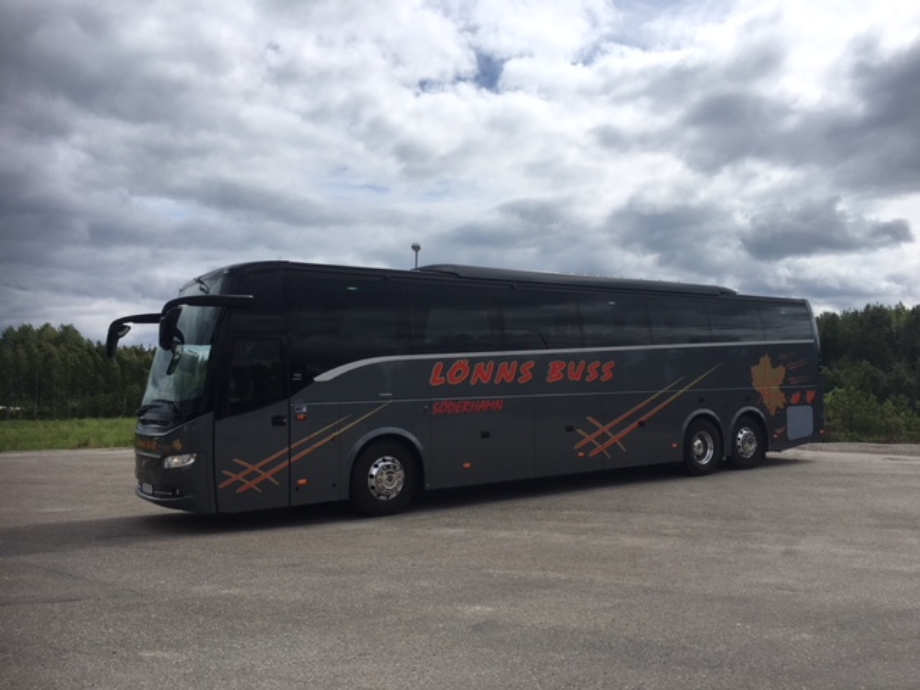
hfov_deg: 61.7
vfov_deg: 48.2
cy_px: 345
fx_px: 771
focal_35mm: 29
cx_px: 460
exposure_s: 1/3663
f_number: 2.2
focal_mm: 4.15
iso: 25
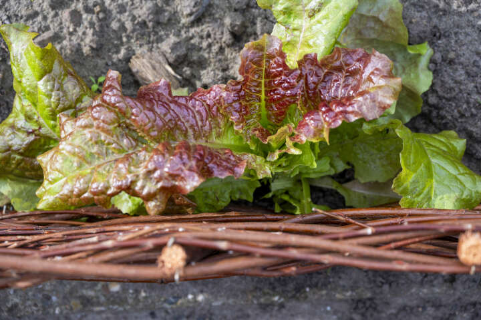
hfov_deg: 17.1
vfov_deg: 11.4
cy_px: 160
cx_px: 240
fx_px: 1602
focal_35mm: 120
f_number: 6.3
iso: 320
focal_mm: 120
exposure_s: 1/250
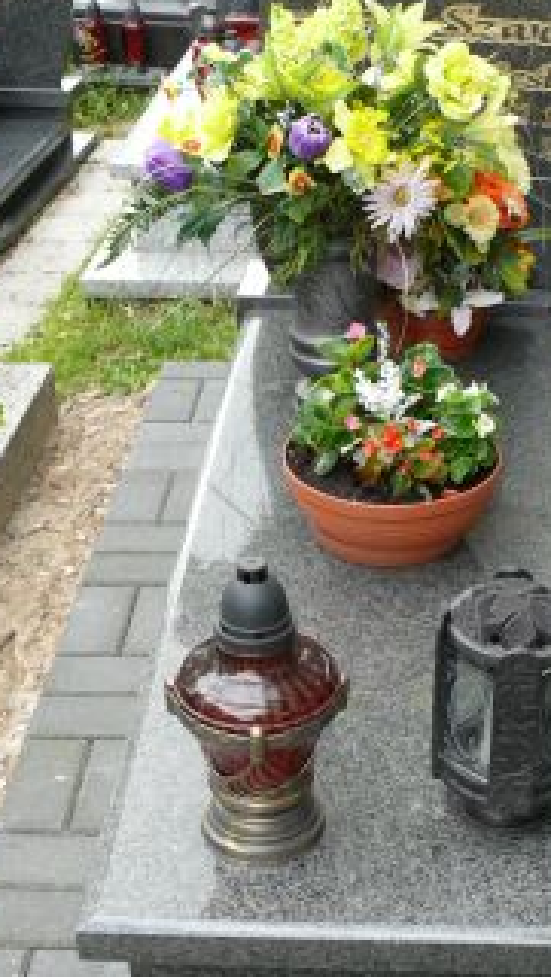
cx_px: 457
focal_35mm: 57
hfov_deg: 20.8
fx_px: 1478
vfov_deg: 36.4
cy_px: 612
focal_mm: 7.4
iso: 100
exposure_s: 1/100
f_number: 3.2
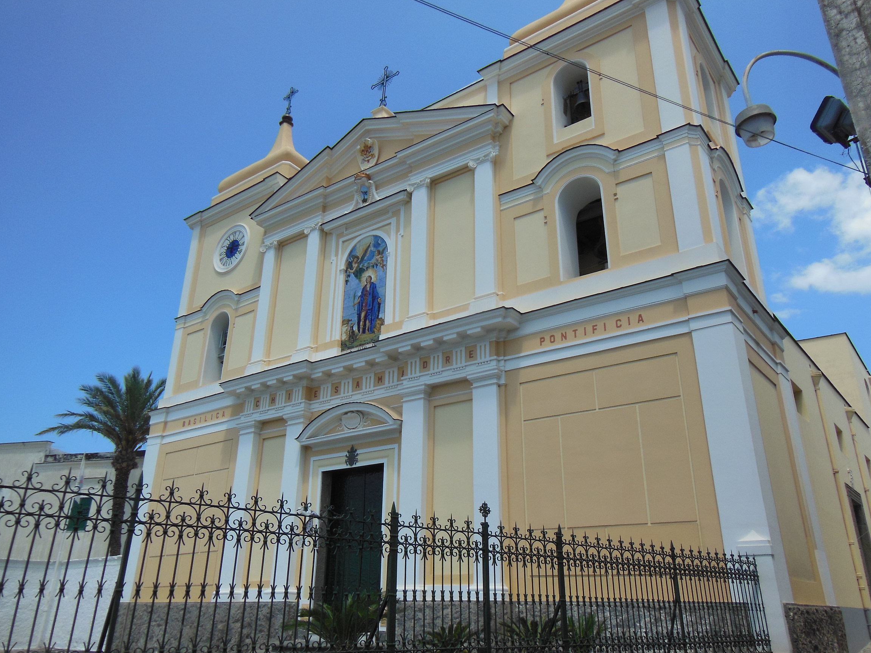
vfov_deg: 53.1
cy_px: 330
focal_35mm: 26
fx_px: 654
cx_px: 447
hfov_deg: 67.3
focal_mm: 4.5
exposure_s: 1/1500
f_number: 3.5
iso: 125
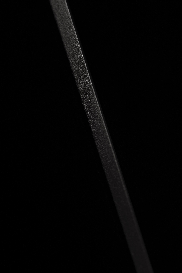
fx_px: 682
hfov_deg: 15.2
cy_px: 136
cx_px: 91
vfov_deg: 22.6
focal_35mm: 90
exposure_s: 1/125
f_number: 11
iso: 250
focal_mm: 90
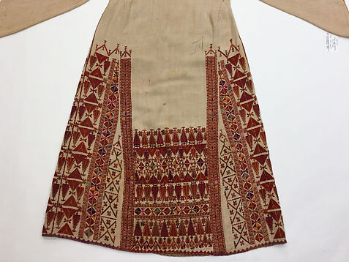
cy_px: 102
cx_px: 173
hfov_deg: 47.9
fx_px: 393
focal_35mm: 39
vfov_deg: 36.7
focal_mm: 3.3
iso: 25
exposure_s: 1/40
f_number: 2.4
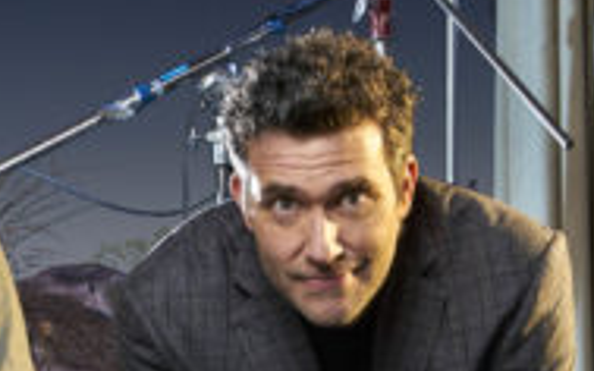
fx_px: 3123
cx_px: -75
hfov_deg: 10.7
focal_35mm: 193
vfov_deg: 6.5
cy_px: 797
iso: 160
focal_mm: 35
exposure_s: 1/160
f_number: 14
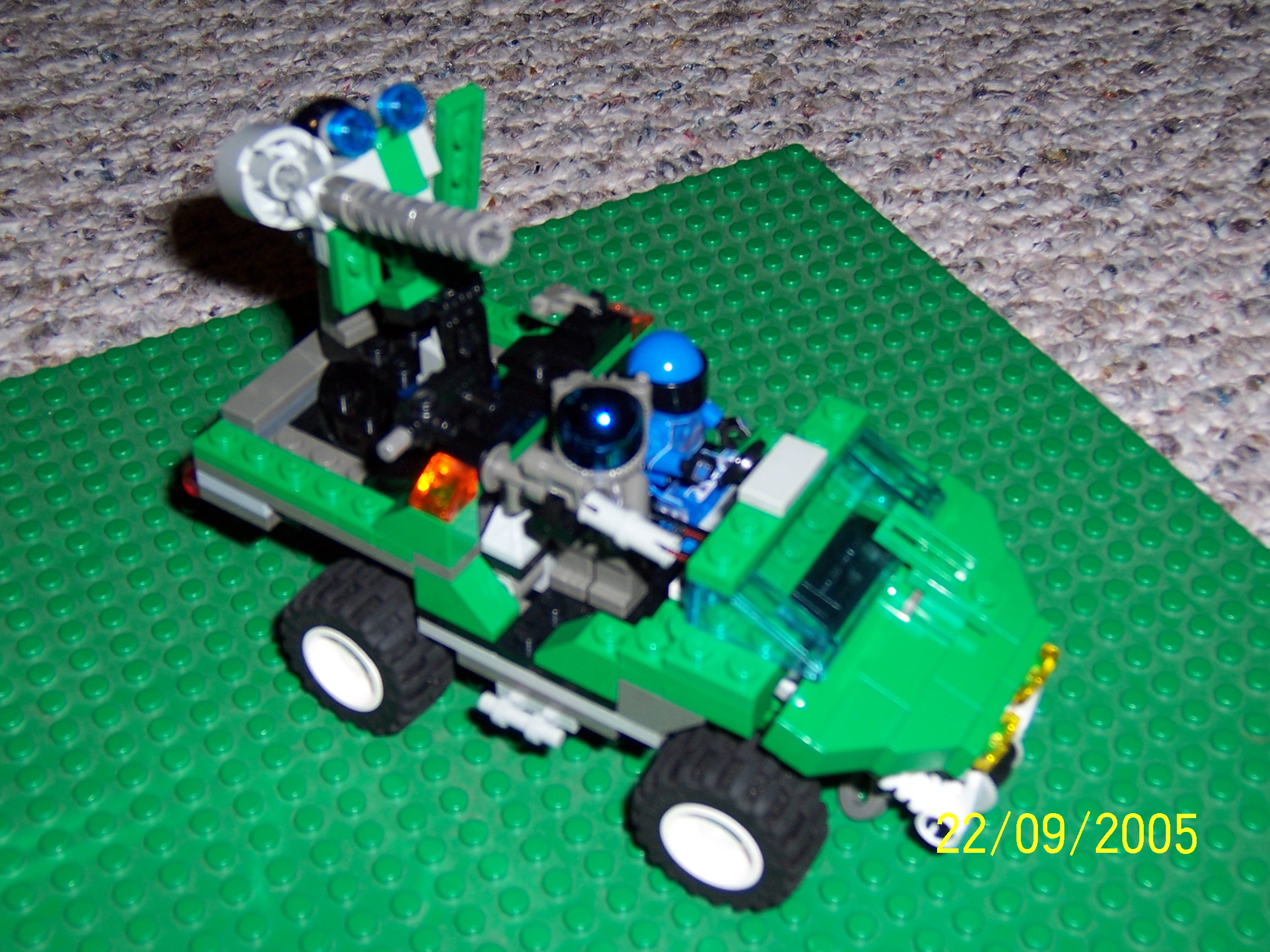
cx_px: 635
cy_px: 476
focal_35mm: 49
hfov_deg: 38.9
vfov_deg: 29.7
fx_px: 1798
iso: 80
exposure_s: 1/60
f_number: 3.4
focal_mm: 8.2
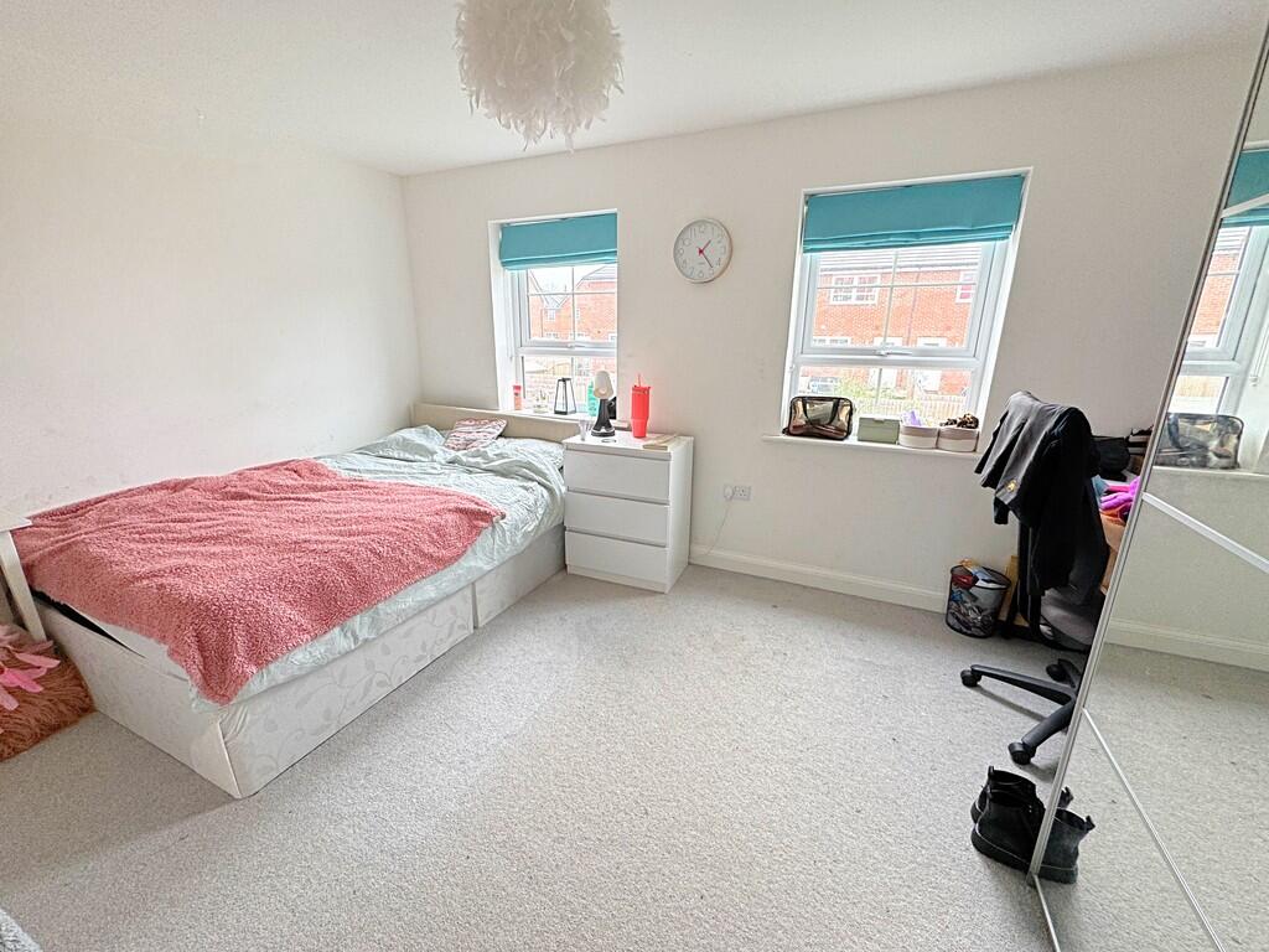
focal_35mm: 14
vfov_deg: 85.7
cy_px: 476
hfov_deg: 102.1
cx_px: 634
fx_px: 513
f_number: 2.2
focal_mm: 2.22
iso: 100
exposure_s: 1/99
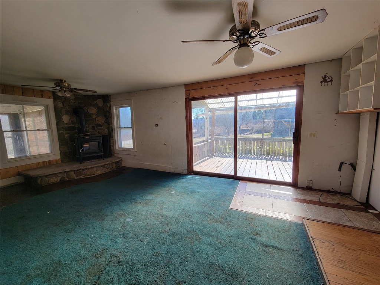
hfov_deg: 106.2
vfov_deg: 89.9
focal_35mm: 13
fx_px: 143
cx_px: 190
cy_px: 142
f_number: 2.2
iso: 50
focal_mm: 2.2
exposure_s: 1/166
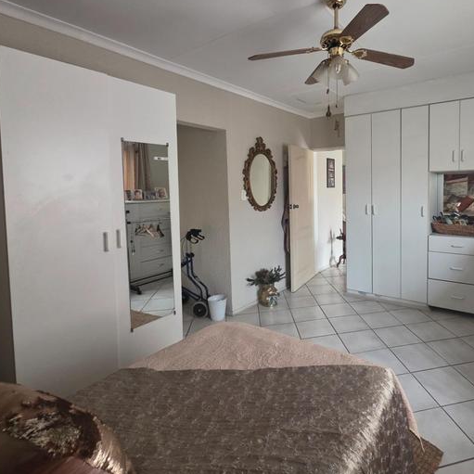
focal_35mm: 18
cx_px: 314
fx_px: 279
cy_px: 207
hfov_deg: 78.3
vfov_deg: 80.3
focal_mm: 2.2
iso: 320
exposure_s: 1/50
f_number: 1.9
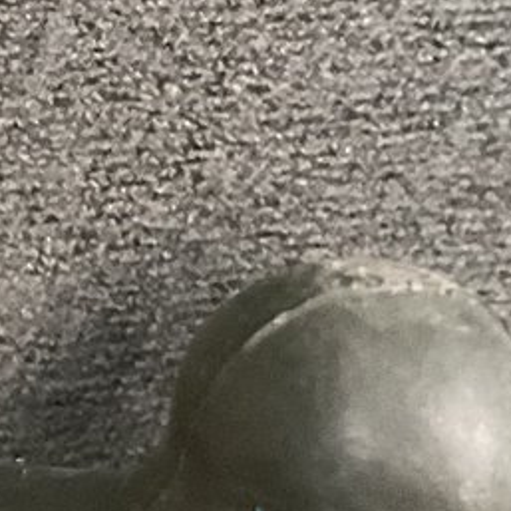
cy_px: 440
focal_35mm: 151
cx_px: -675
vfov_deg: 11.5
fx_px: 2522
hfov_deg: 10.2
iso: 250
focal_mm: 3
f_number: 1.8
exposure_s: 1/40
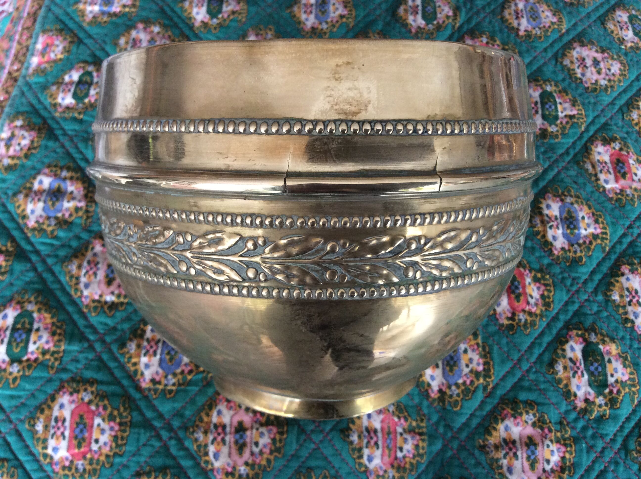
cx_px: 320
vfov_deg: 44.1
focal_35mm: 32
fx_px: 592
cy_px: 240
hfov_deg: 56.9
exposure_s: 1/25
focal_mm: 3.3
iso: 160
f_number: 2.4
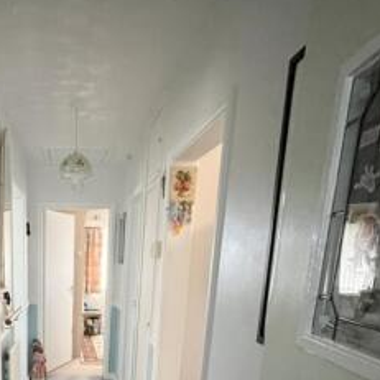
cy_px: 348
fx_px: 360
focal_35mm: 29
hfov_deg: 51.3
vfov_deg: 49.1
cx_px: 63
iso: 800
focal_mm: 1.57
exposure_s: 1/34
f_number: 1.8
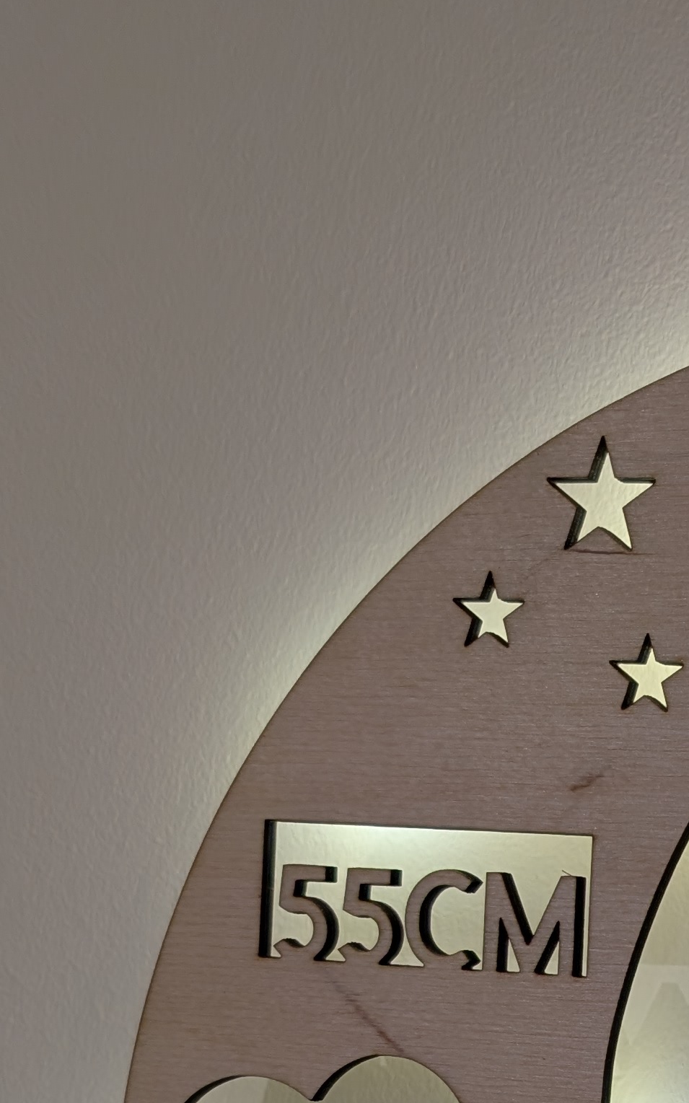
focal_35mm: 68
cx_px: 1050
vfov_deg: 27.9
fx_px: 2044
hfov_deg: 17.2
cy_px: 1179
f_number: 1.68
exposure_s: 1/40
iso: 35
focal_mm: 6.9
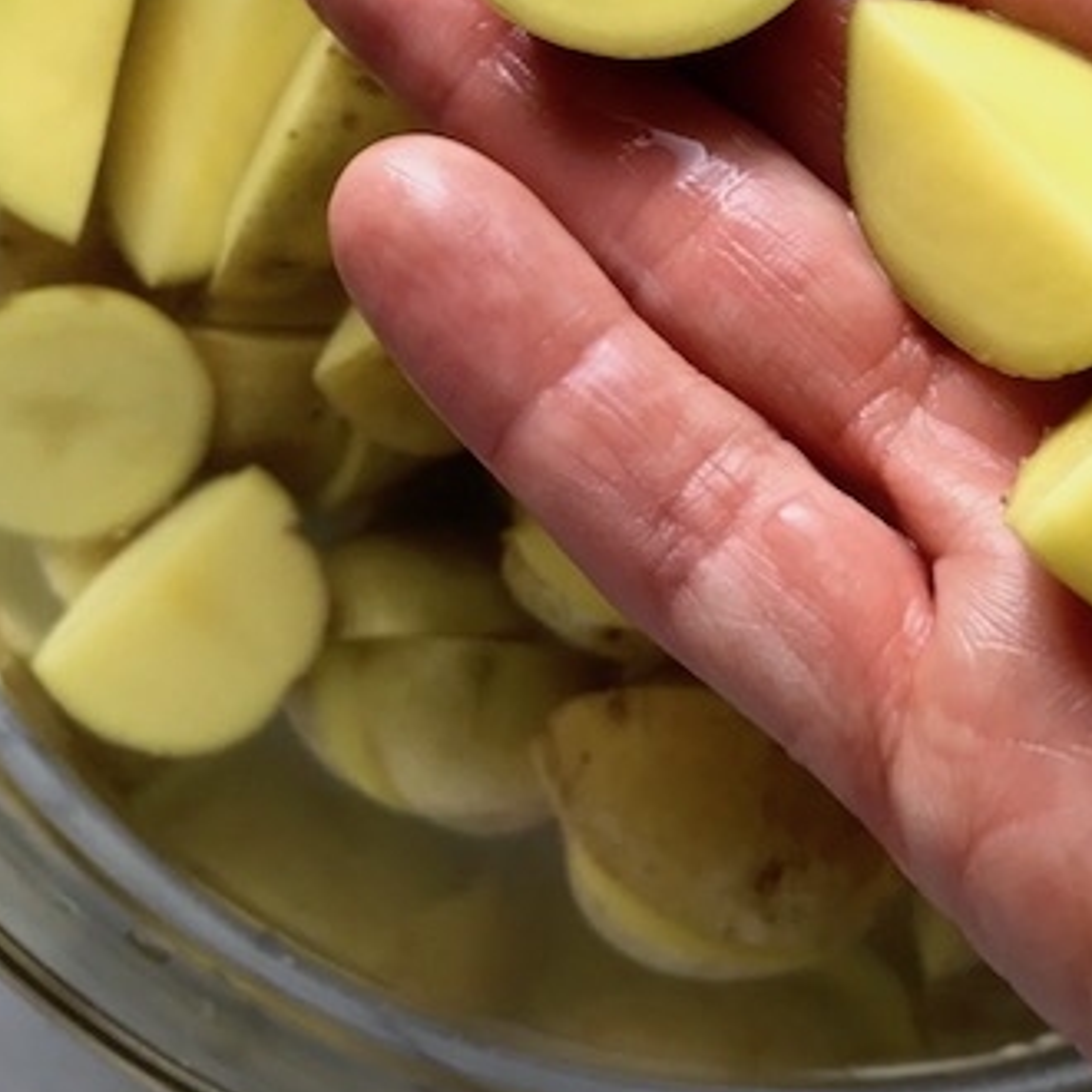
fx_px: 2141
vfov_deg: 27.8
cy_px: 169
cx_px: 728
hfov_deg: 28.4
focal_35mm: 60
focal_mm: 3.99
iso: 40
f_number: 1.8
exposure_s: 1/120
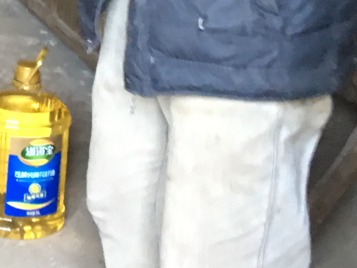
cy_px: -199
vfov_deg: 9.8
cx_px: -380
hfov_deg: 12.0
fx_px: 1485
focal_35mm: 144
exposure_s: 1/17
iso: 100
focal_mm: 4.15
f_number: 2.2
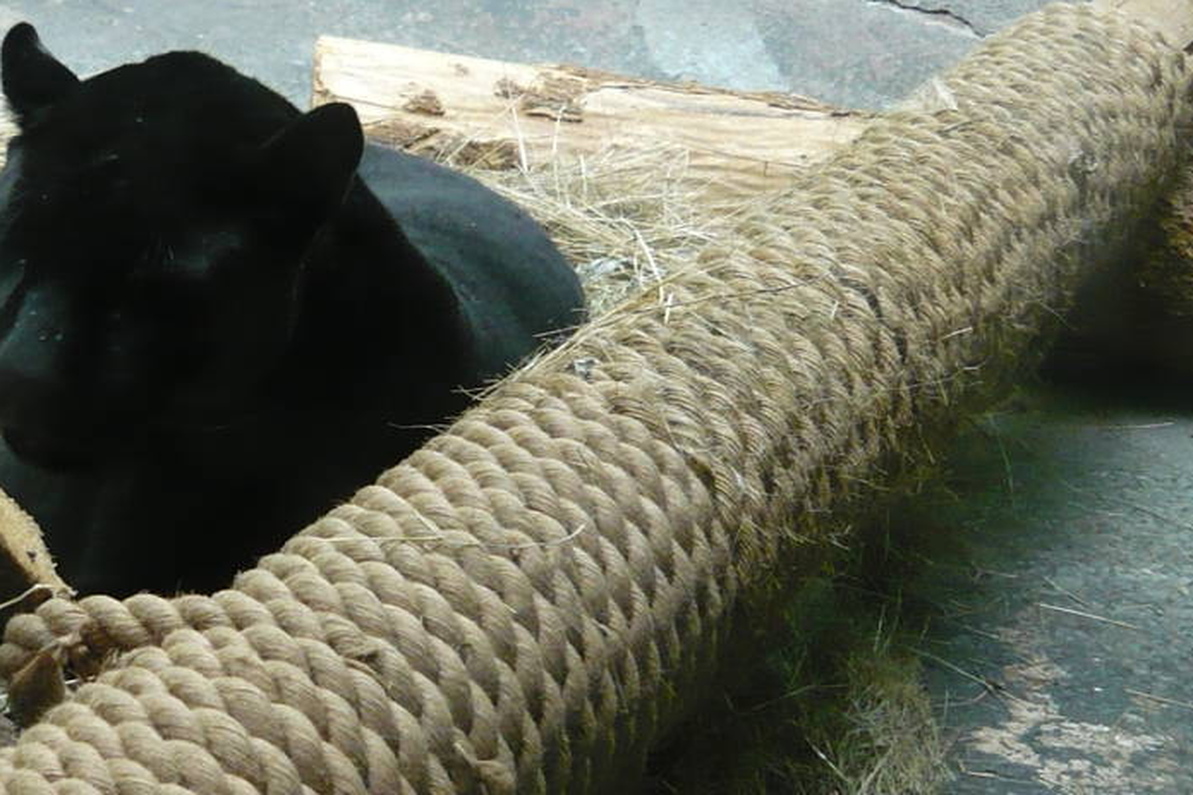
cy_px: 438
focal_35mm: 79
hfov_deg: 24.9
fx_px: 2617
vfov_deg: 17.3
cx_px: 106
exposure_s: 1/30
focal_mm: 5.5
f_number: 2.8
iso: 320
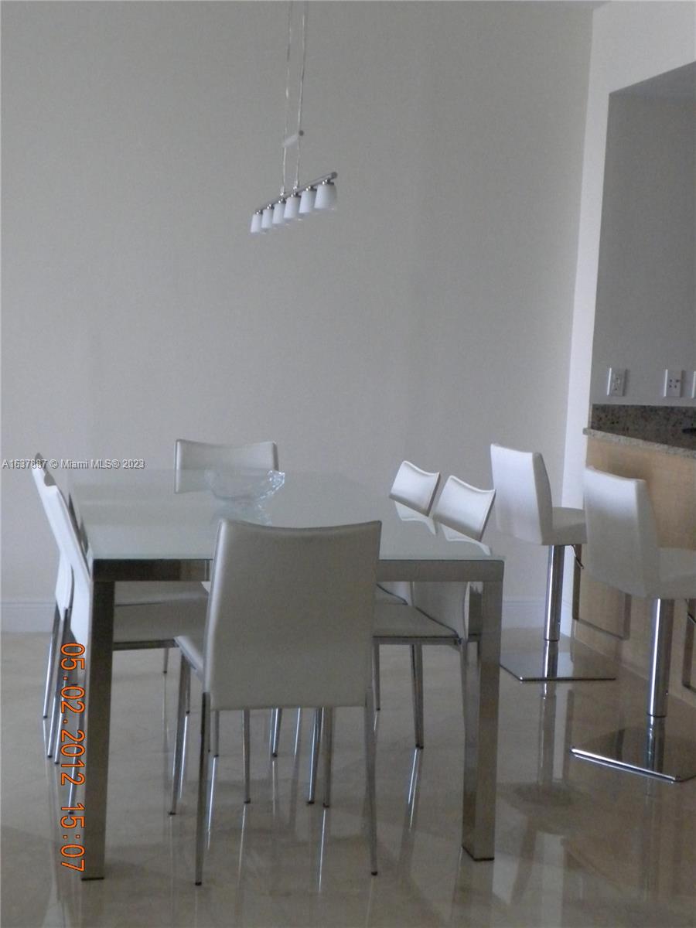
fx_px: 1394
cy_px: 464
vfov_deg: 36.8
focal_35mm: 52
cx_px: 348
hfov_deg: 28.0
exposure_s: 1/84.4
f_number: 4.3
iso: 800
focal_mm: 9.1
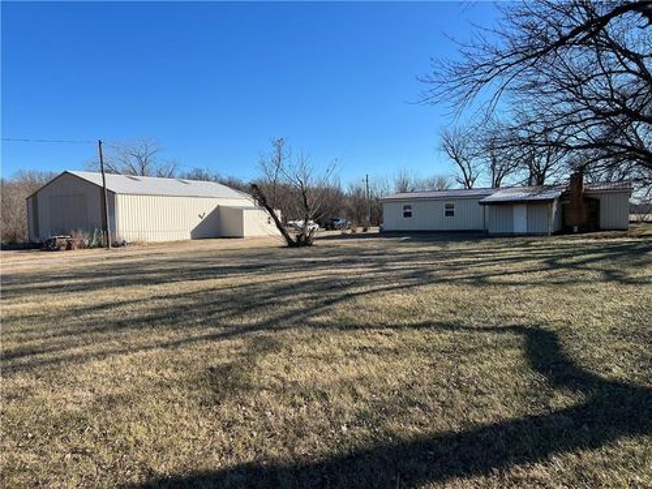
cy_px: 244
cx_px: 326
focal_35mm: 26
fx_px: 490
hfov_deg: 67.3
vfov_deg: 53.1
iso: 50
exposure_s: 1/3077
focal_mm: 5.7
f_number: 1.5
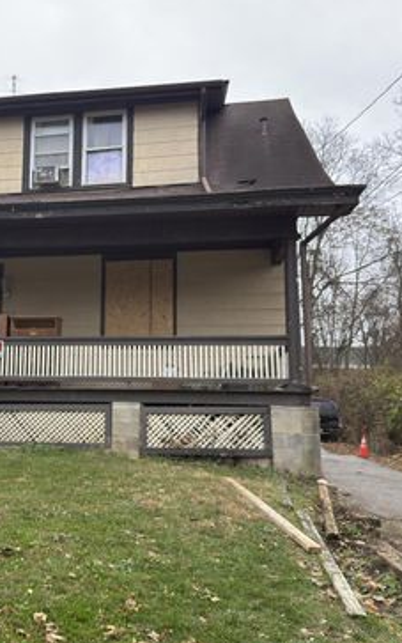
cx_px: 67
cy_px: 322
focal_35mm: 35
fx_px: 613
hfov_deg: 34.9
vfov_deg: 55.3
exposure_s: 1/310
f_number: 1.78
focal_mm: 6.76
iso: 80
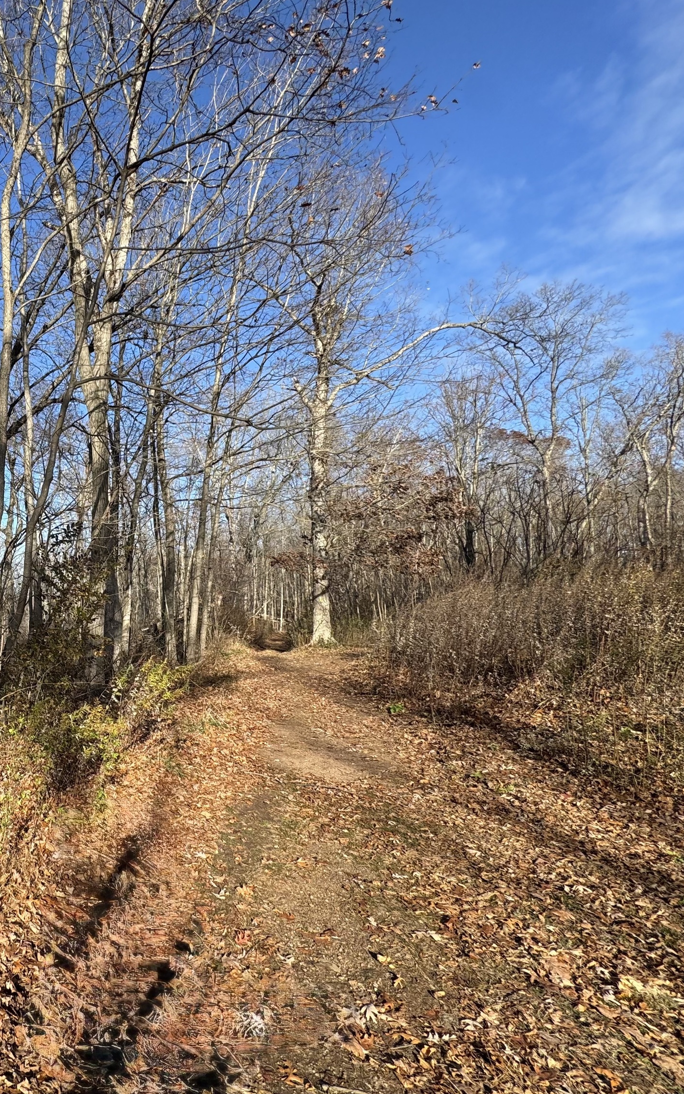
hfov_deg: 49.1
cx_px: 3
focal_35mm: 20
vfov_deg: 85.1
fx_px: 596
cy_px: 548
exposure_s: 1/1143
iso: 50
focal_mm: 2.22
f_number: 2.2
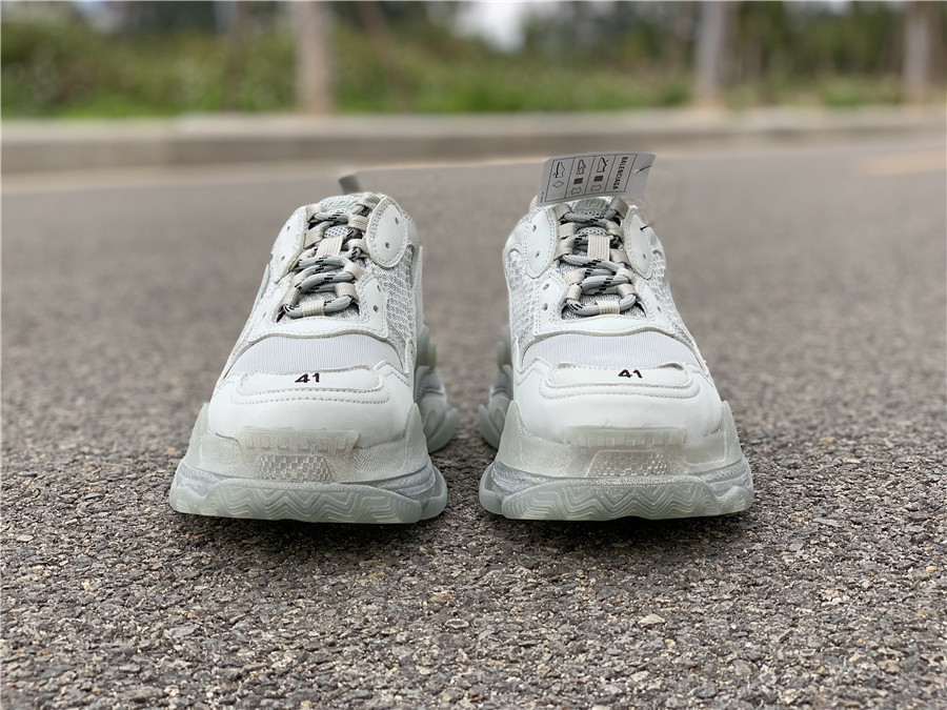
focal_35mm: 52
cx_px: 474
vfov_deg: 28.0
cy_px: 355
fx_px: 1423
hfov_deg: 36.8
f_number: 2.4
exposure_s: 1/122
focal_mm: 6
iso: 32
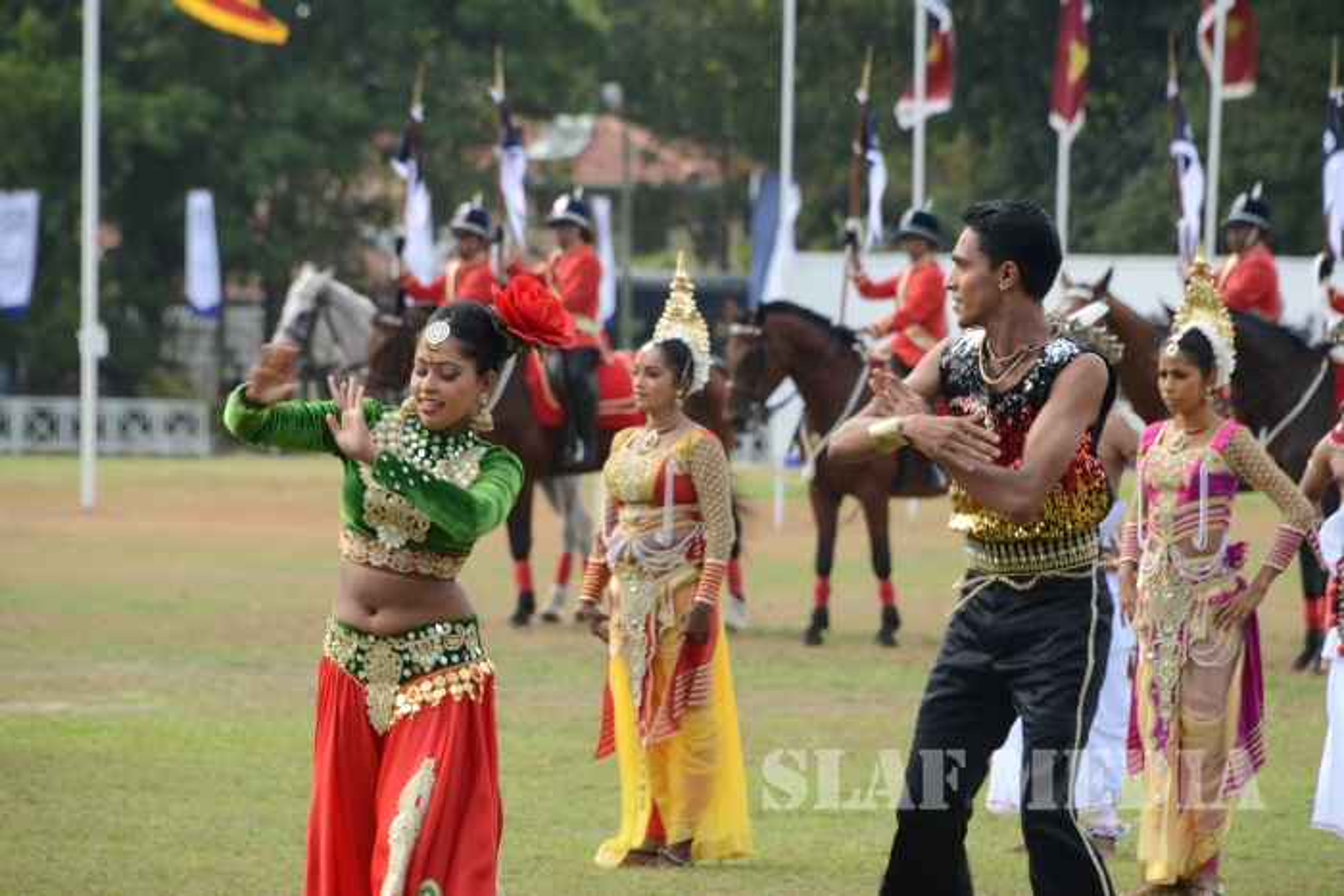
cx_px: 672
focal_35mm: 300
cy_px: 448
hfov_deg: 6.9
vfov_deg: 4.6
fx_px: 11202
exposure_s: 1/125
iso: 250
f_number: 10
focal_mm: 300
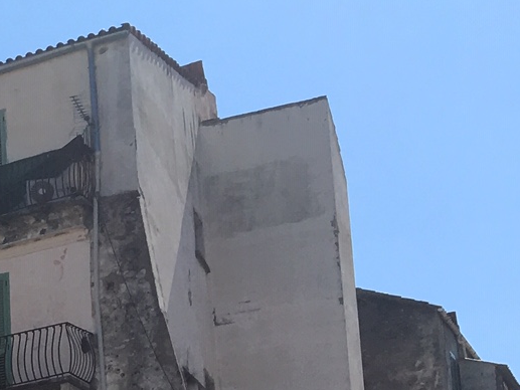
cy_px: 593
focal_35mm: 113
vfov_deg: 12.4
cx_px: -472
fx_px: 1698
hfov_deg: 14.8
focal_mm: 4.15
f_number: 2.2
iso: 25
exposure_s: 1/1672
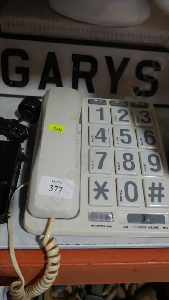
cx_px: 93
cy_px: 151
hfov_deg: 37.7
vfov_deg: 62.6
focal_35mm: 31
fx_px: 247
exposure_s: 1/100
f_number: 3.5
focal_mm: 14
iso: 200
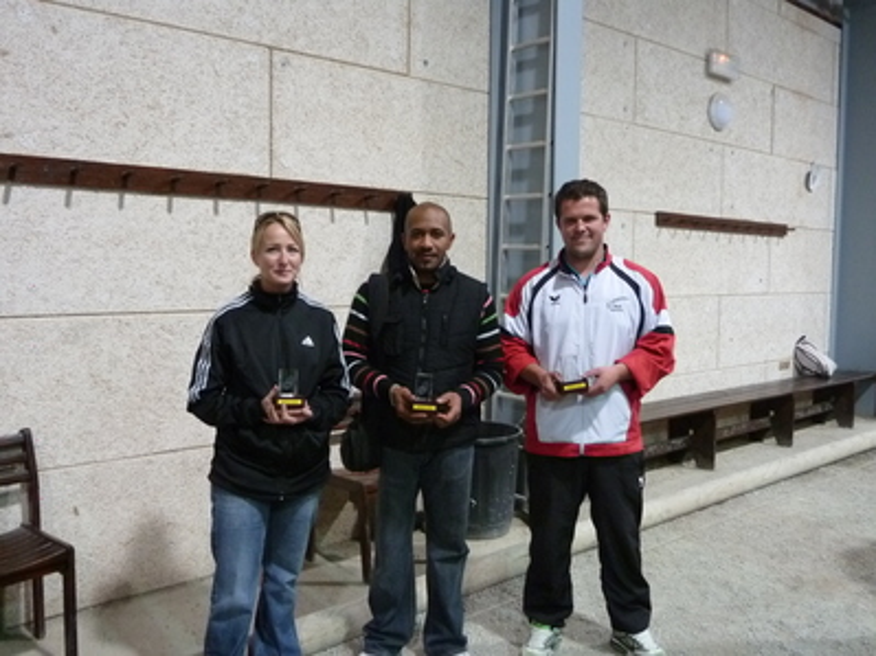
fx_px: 759
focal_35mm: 30
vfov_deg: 46.8
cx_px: 438
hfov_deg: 60.0
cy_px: 328
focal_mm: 5
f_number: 3.4
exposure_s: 1/13
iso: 400
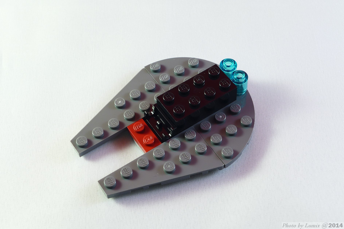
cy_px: 114
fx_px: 669
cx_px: 172
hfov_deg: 28.8
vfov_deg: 19.5
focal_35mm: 70
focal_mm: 13.7
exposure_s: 1/2.5
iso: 80
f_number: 4
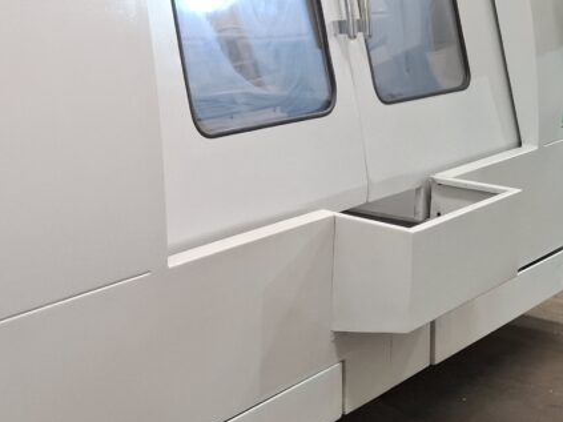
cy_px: 85
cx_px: 70
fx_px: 943
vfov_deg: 24.8
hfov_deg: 31.8
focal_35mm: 58
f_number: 1.8
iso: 200
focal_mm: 5.54
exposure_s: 1/60
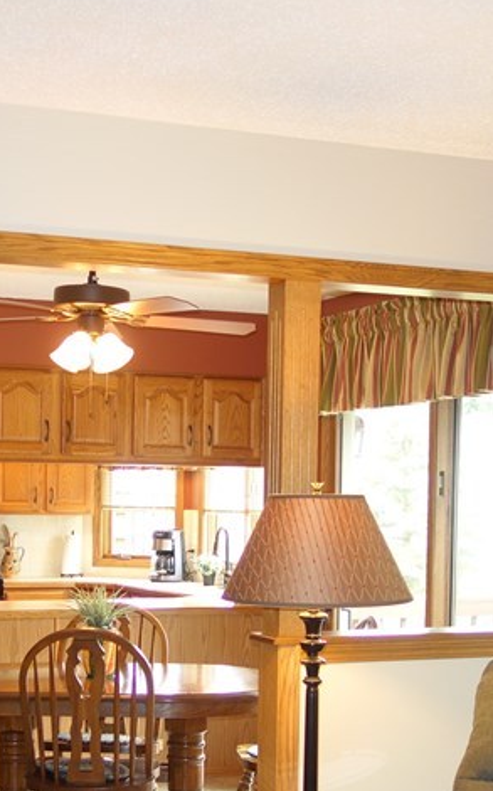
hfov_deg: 19.6
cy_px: 577
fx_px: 1421
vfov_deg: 30.6
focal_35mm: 66
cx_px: 182
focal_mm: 10.4
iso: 200
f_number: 1.8
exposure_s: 1/30
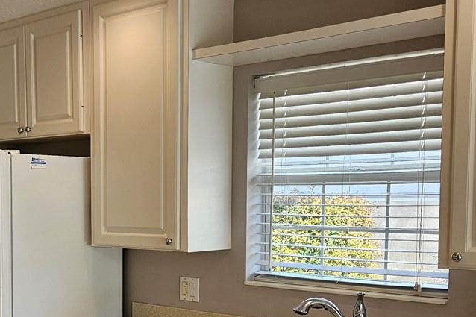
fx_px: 793
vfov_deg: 22.3
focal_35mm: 60
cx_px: 88
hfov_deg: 32.4
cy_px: 255
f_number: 1.8
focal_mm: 5.4
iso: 50
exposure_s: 1/120
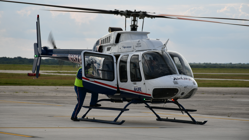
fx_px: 1089
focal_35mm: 165
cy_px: 59
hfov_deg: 13.0
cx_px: 125
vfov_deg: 7.4
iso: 100
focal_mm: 105
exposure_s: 1/250
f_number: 8
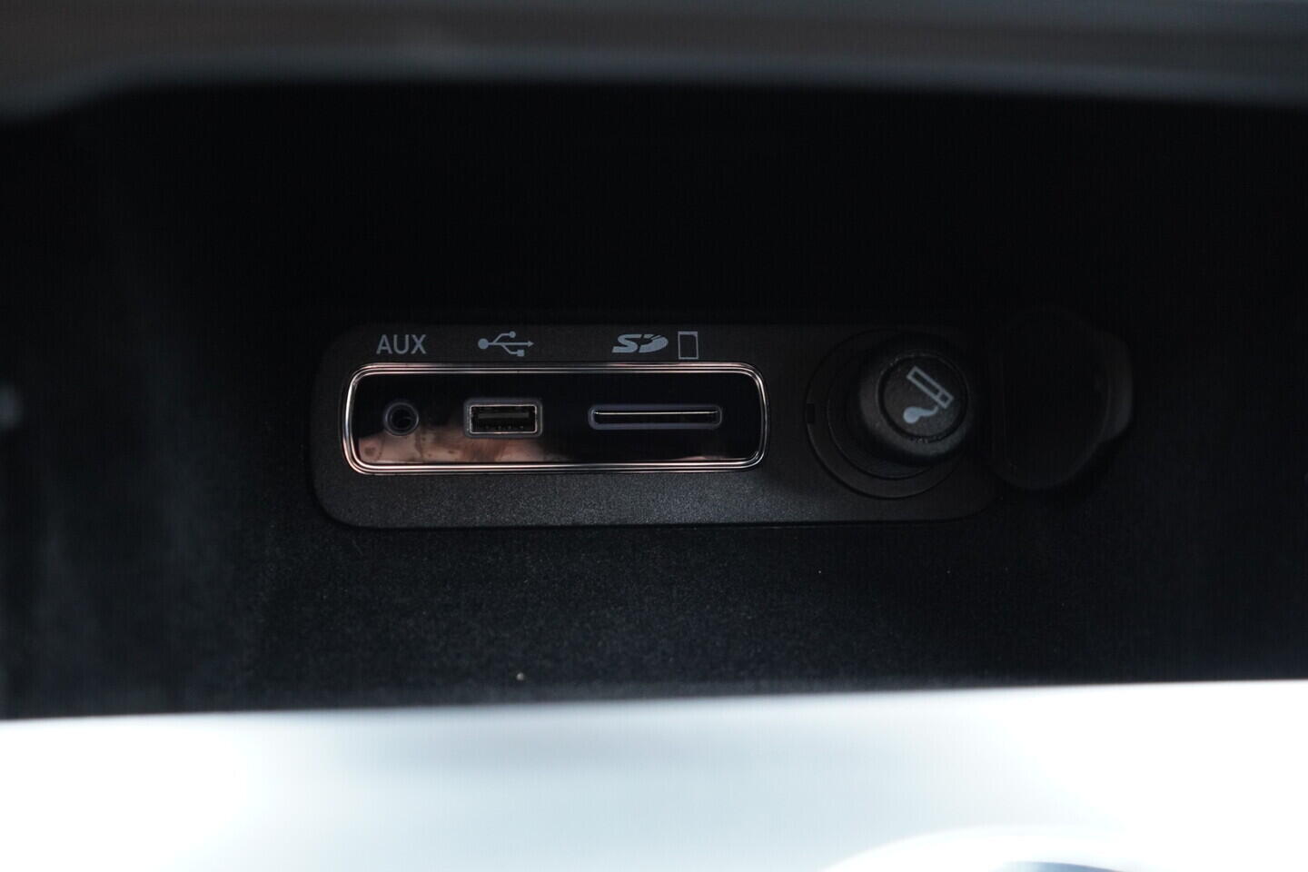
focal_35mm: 36
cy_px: 436
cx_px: 654
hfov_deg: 53.1
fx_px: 1308
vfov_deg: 36.9
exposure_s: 1/40
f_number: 2.8
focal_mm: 24
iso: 1600
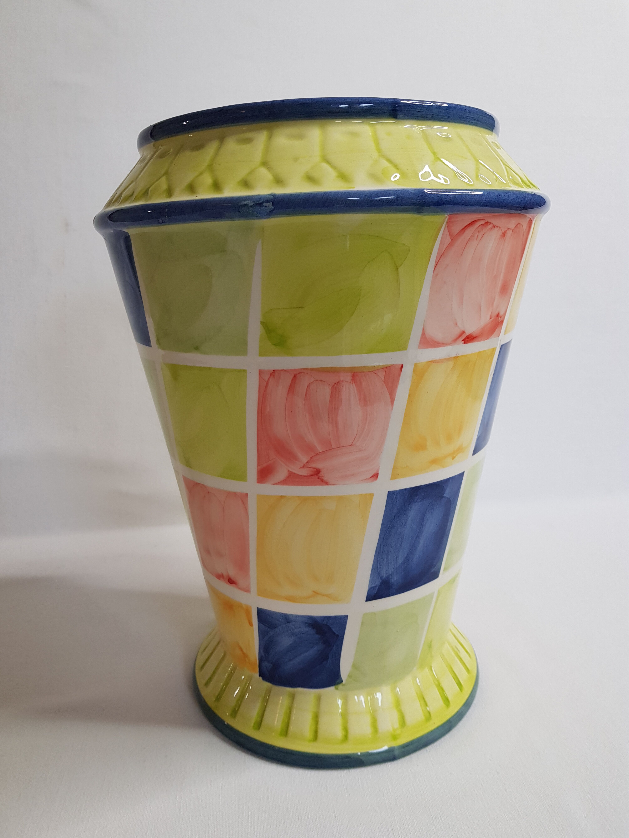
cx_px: 314
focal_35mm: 26
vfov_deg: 67.3
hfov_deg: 53.1
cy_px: 419
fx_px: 630
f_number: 1.7
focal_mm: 4.2
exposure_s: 1/100
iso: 80
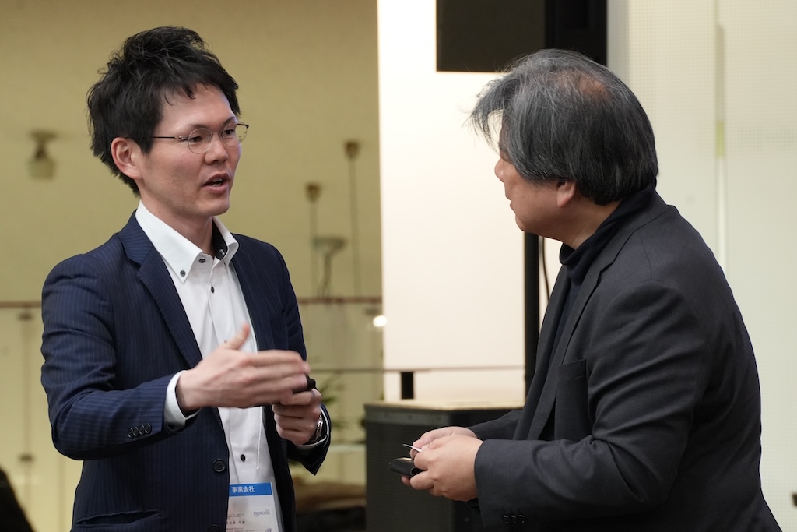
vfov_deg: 3.4
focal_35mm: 399
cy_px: 266
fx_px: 8834
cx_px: 398
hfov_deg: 5.2
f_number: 10
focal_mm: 266
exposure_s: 1/60
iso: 4000
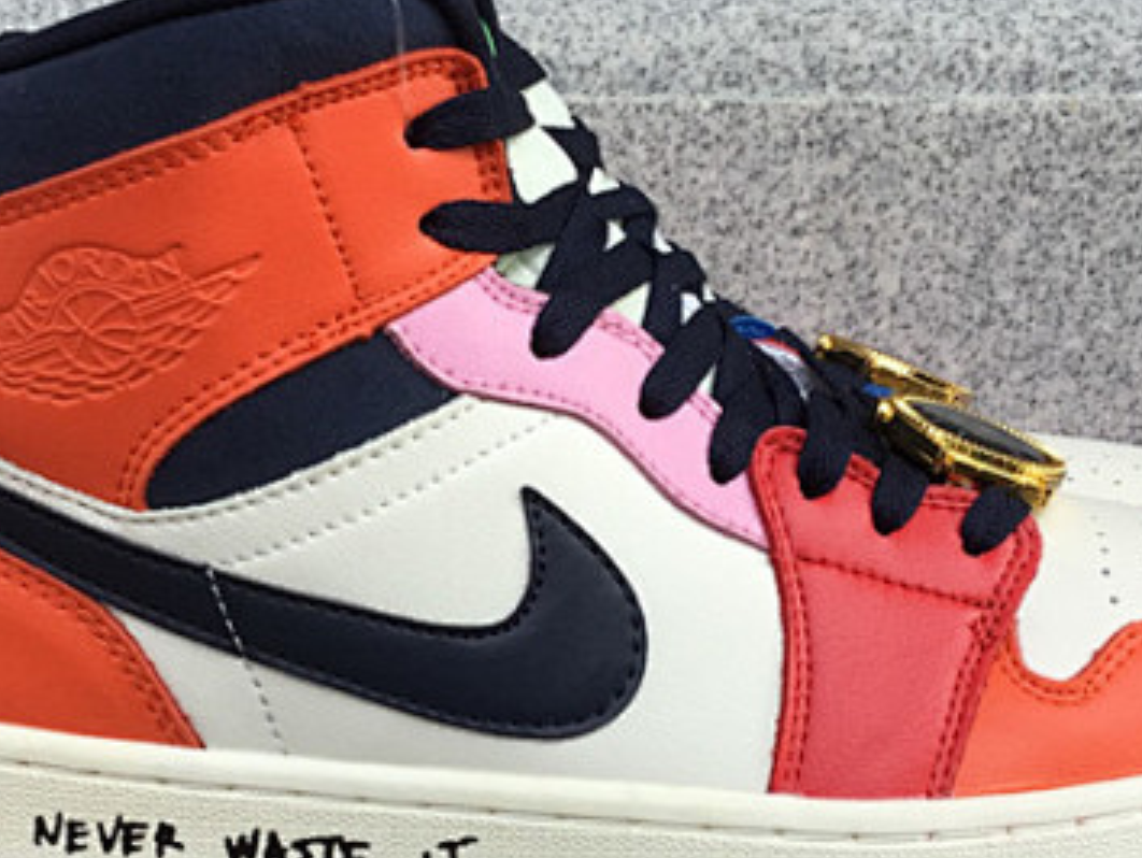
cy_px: 648
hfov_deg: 27.8
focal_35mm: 70
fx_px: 2311
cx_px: 568
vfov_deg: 20.9
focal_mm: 3.3
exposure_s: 1/301
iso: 25
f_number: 2.4
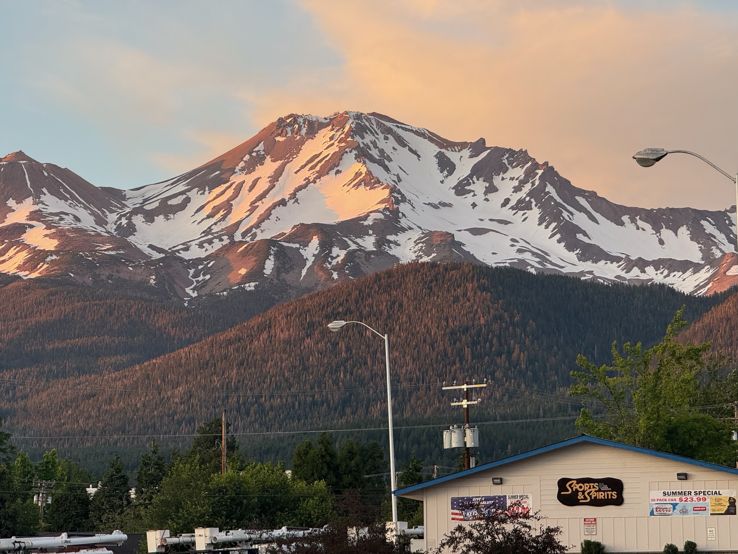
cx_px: 369
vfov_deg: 12.3
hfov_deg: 16.4
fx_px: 2558
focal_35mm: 120
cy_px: 277
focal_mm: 15.66
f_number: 2.8
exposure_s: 1/99
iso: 64
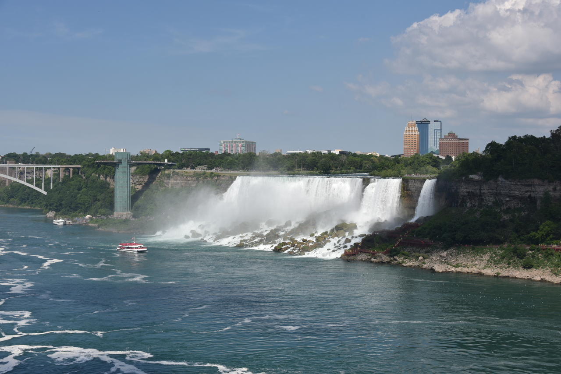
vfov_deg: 28.1
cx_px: 280
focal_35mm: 48
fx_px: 748
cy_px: 187
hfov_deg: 41.1
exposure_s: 1/320
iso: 100
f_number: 9
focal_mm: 48
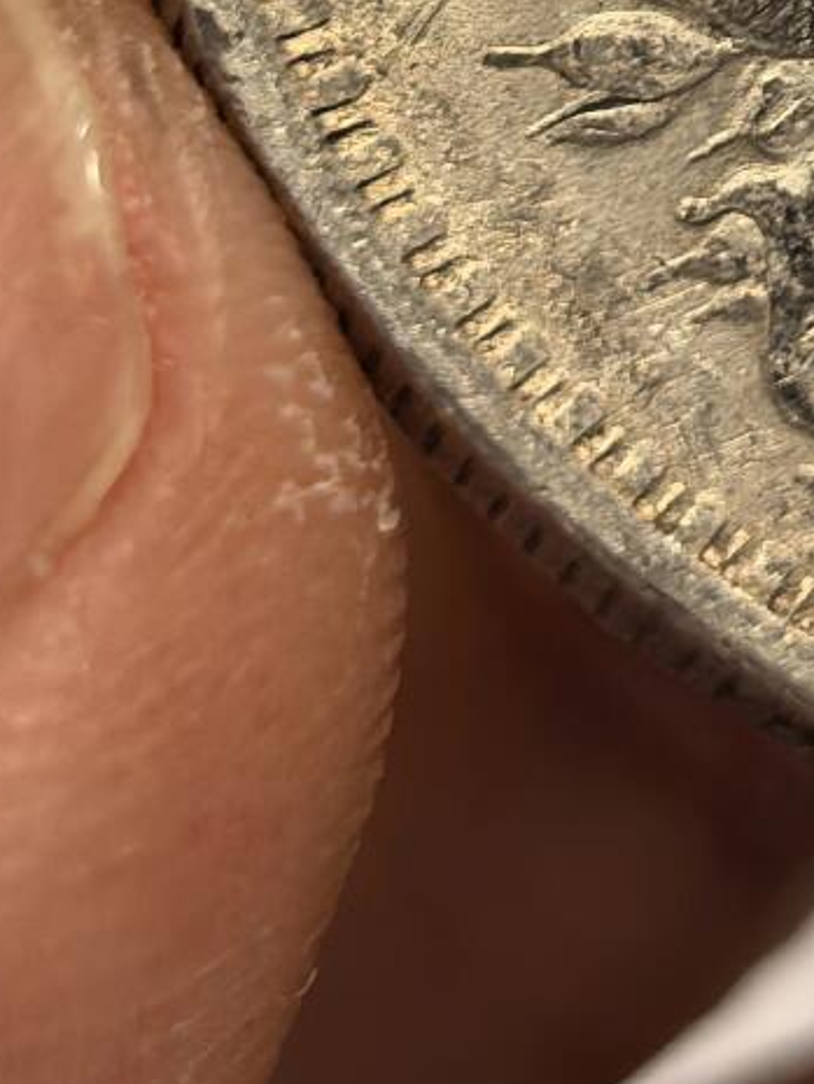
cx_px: 1353
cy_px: -329
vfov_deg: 9.3
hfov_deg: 7.0
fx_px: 6550
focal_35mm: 209
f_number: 2
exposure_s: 1/100
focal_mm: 6.98
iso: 250
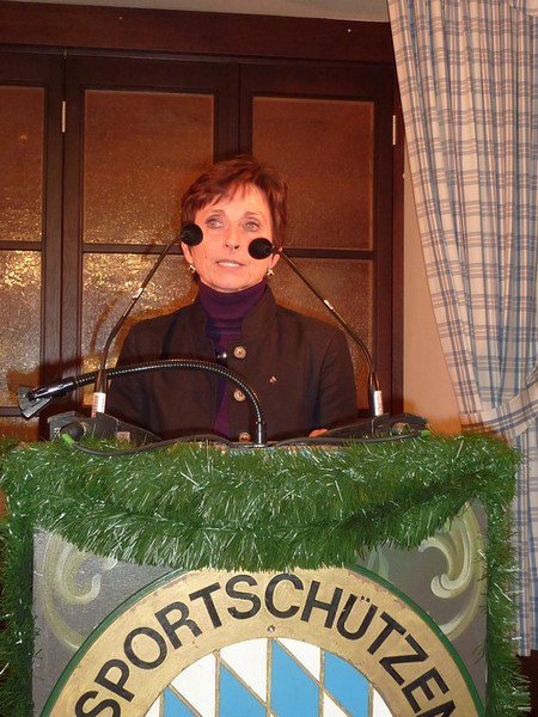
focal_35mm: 51
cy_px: 358
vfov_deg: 37.5
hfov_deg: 28.6
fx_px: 1057
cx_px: 269
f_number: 3.4
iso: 160
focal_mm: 4.7
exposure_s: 1/8
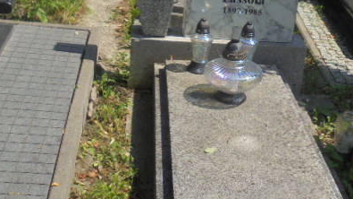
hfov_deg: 31.0
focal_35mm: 67
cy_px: 55
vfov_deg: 17.9
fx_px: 627
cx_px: 254
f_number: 4.2
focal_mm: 6.9
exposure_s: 1/640
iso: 100
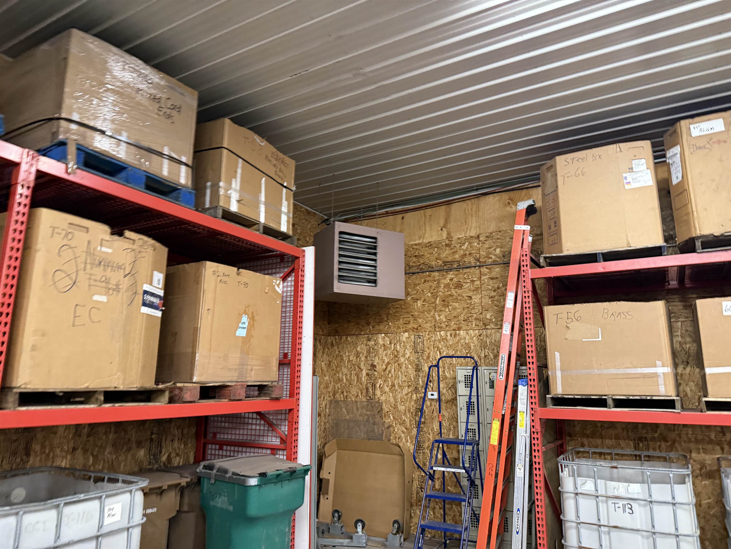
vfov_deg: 56.8
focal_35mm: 24
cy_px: 274
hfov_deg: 71.6
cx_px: 366
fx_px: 507
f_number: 1.78
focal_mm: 6.76
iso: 500
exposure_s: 1/60
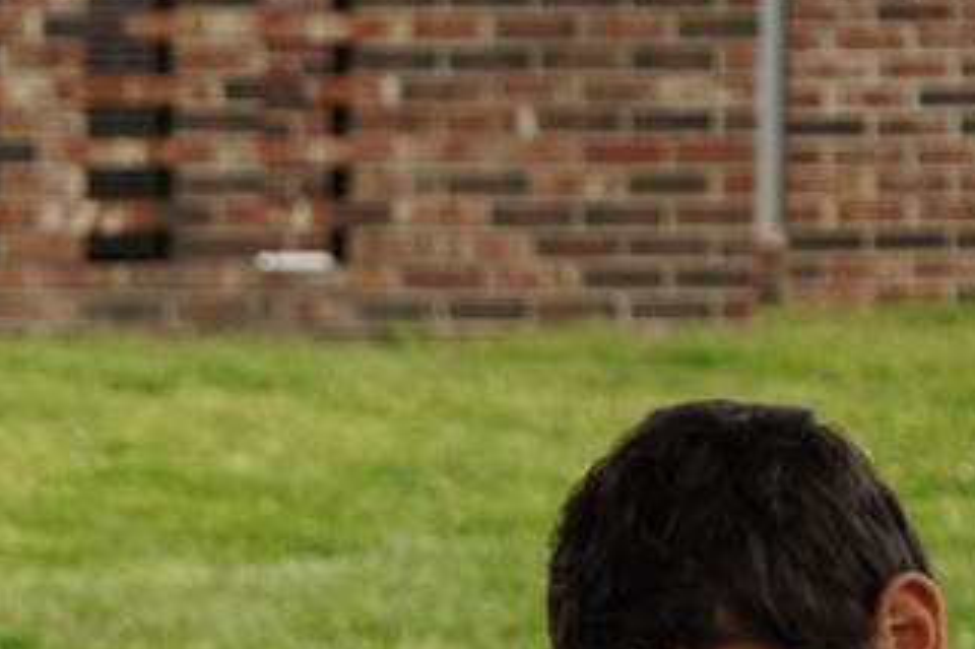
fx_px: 11179
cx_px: -174
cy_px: 970
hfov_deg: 5.0
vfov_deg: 3.3
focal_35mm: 413
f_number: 5.6
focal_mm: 86
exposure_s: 1/250
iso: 100
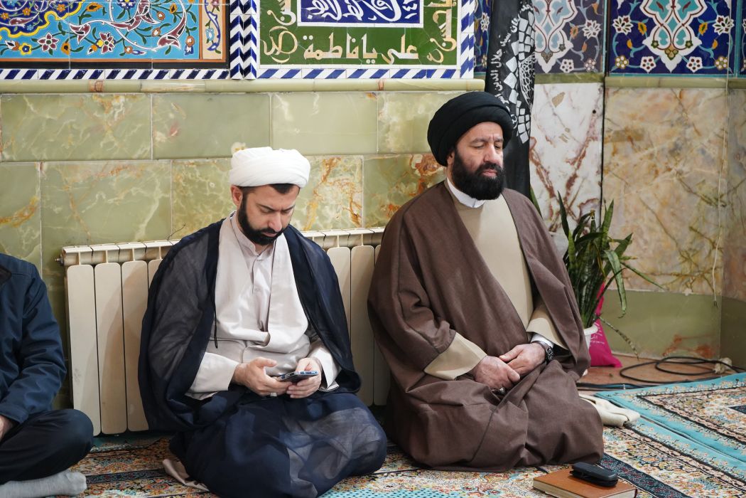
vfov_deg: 20.6
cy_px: 249
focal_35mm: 66
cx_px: 373
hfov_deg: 30.5
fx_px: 1368
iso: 5000
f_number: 5.6
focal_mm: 66
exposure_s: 1/100
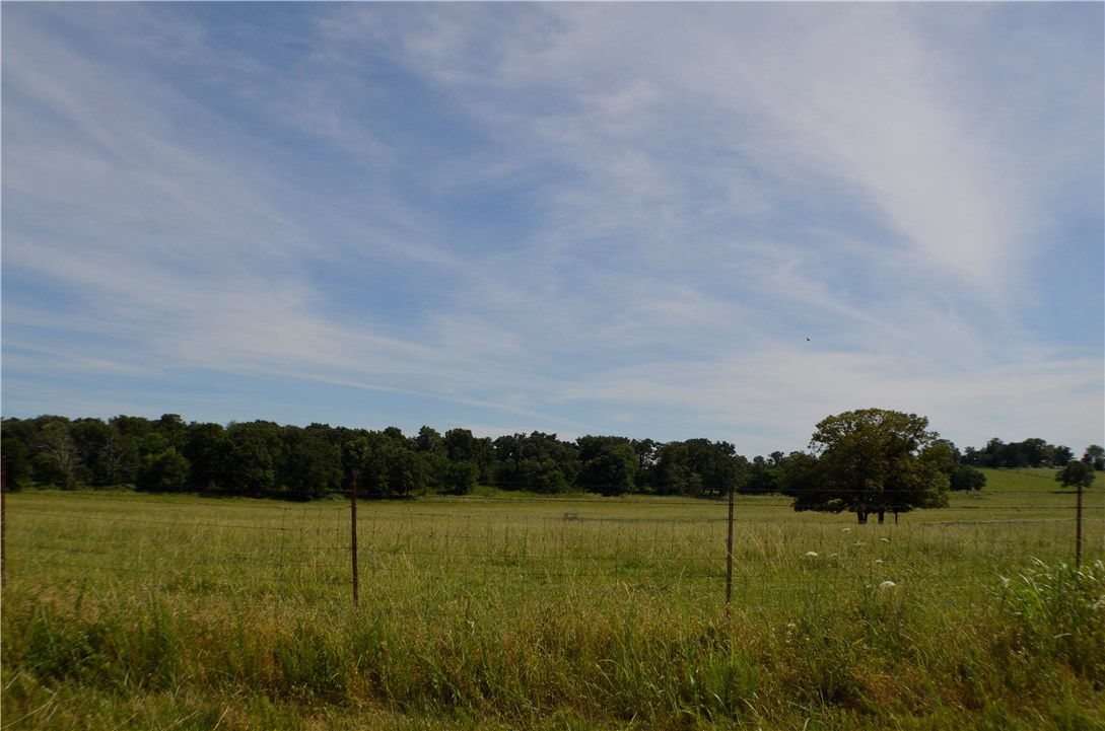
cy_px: 366
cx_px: 552
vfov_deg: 31.7
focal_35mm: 42
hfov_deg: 46.5
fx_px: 1286
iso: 100
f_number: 9
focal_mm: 28
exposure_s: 1/320
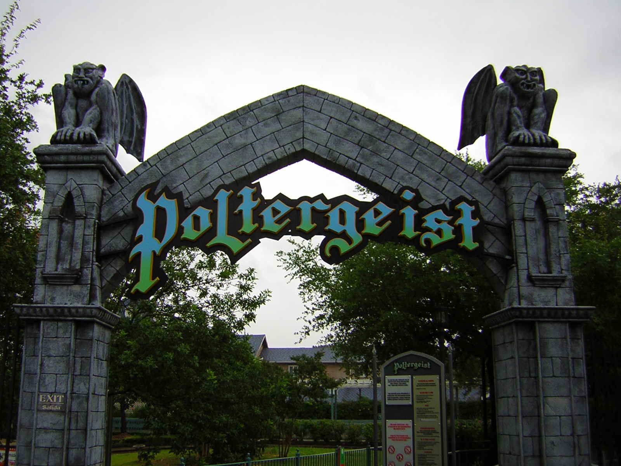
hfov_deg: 51.4
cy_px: 233
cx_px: 310
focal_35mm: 36
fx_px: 646
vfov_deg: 39.7
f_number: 2.6
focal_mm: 4.7
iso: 50
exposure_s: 1/49
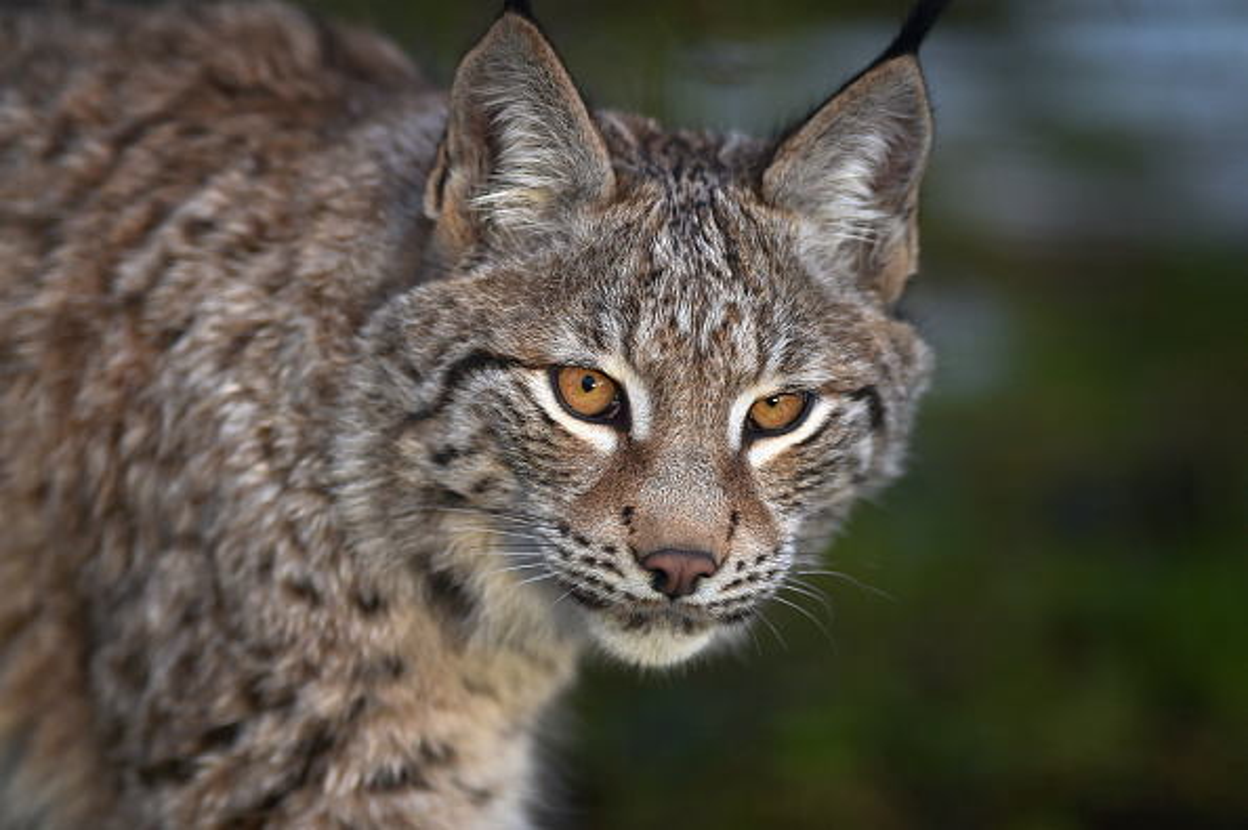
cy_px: 415
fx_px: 10391
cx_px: 624
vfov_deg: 4.6
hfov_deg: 6.9
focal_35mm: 300
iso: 360
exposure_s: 1/1000
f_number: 2.8
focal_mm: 300
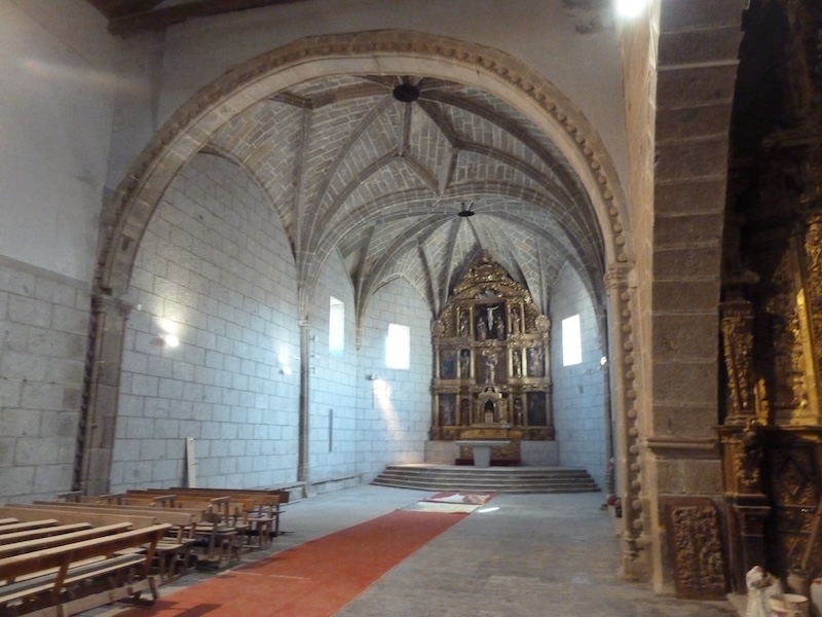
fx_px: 594
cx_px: 411
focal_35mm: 25
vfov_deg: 54.9
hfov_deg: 69.4
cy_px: 308
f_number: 3.3
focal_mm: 4.1
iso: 800
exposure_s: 1/15
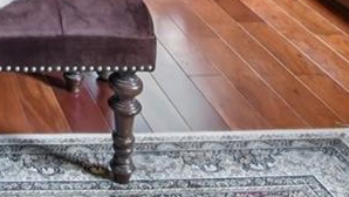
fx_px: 833
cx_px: -144
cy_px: -308
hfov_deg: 20.8
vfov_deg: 10.9
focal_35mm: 90
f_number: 8
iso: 400
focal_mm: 16
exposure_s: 1/10
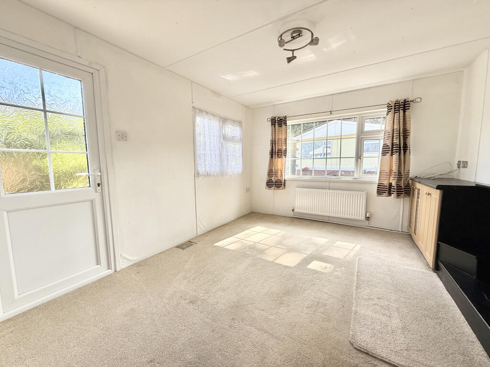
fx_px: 198
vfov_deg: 85.7
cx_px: 245
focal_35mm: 14
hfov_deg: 102.1
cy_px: 184
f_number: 2.2
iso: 50
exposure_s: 1/177
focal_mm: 2.22
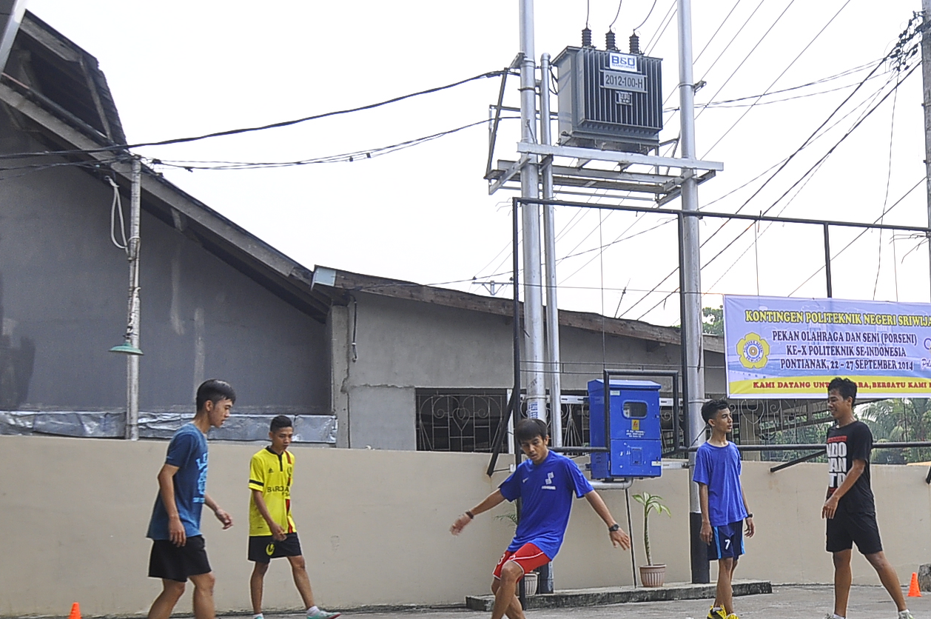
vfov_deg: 29.2
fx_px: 1188
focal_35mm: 46
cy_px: 332
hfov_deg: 41.4
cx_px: 707
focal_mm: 18
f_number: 6.3
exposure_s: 1/60
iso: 250
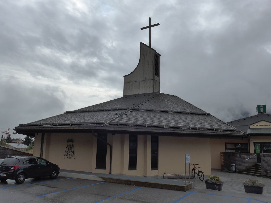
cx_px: 136
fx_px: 227
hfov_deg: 61.7
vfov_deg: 48.2
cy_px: 102
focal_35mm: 29
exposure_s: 1/800
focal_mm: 6
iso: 160
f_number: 6.3
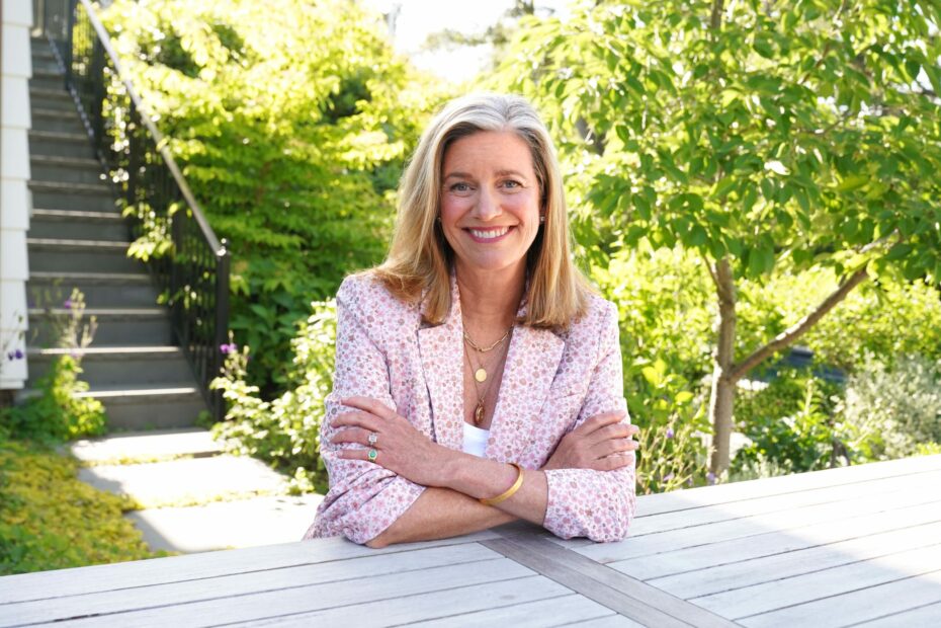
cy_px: 314
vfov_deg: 35.1
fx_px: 993
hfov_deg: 50.7
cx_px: 470
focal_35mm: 38
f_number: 5
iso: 400
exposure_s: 1/200
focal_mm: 38
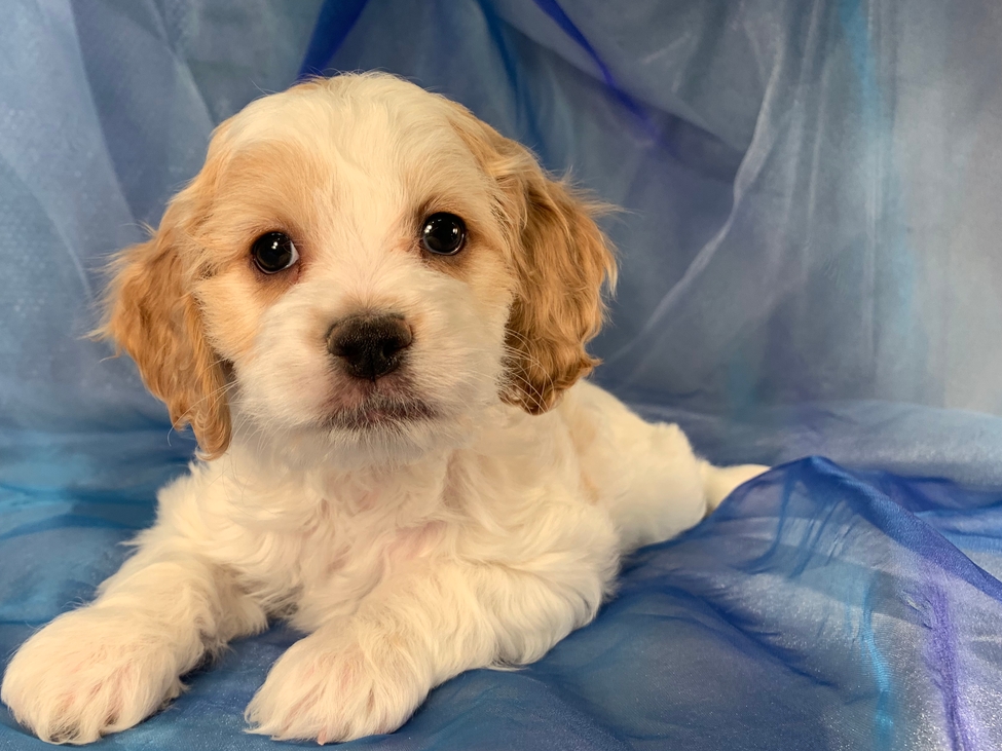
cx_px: 388
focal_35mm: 32
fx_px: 926
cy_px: 458
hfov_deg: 56.3
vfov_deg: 43.9
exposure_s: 1/120
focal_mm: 4.25
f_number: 1.8
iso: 50
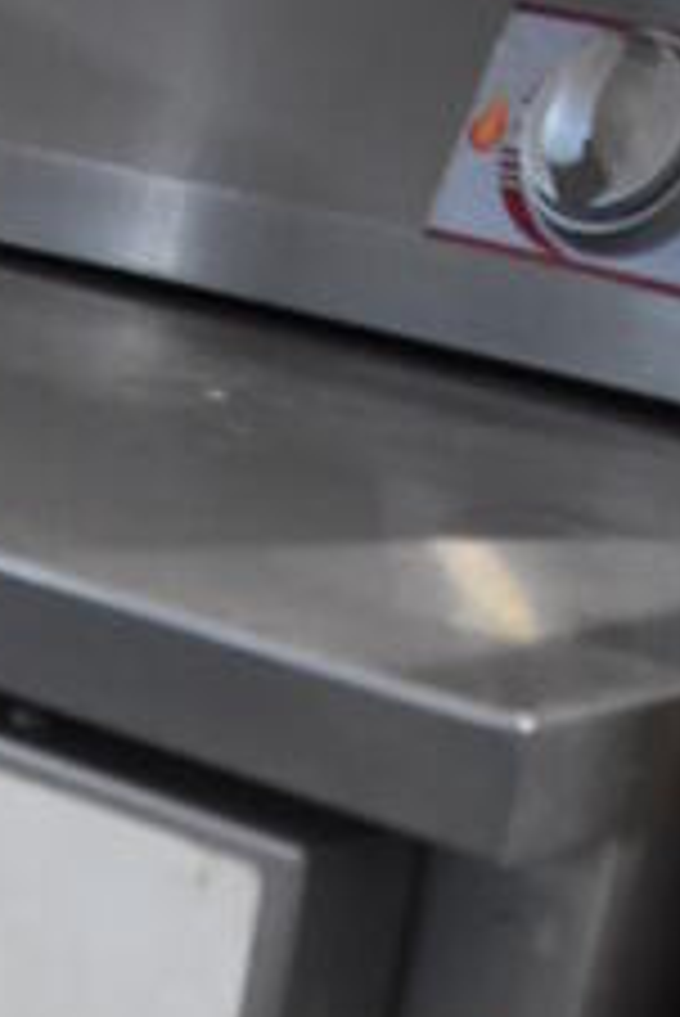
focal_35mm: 109
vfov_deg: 16.9
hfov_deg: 12.1
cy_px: 1546
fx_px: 3083
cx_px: -279
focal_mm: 18
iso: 2500
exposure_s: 1/125
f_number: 3.5
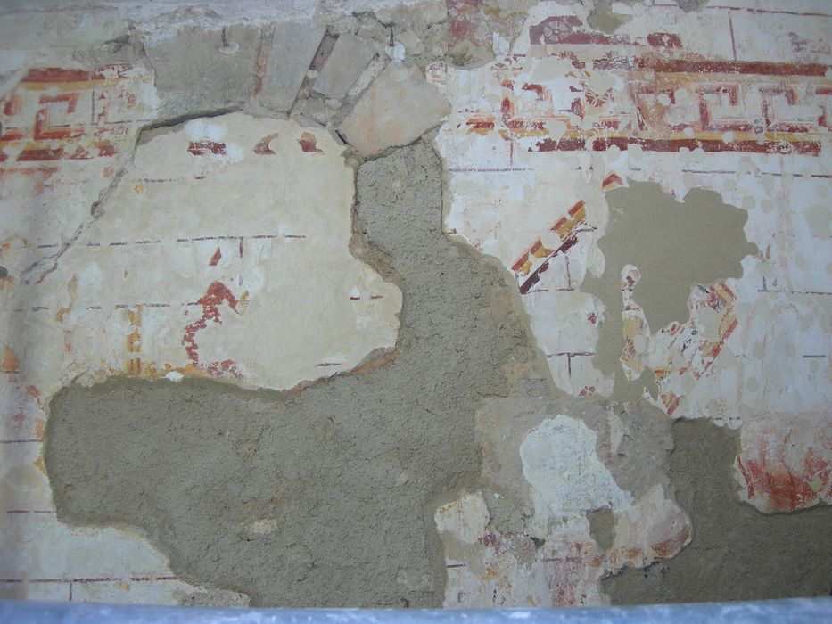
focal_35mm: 38
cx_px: 416
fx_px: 913
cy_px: 312
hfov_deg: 49.0
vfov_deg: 37.7
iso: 50
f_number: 2.8
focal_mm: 7.8
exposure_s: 1/42.1
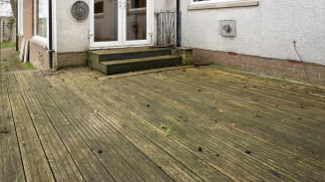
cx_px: 129
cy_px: 29
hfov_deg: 71.1
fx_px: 224
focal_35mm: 26
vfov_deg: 41.8
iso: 1000
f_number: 7.1
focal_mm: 17
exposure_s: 1/250
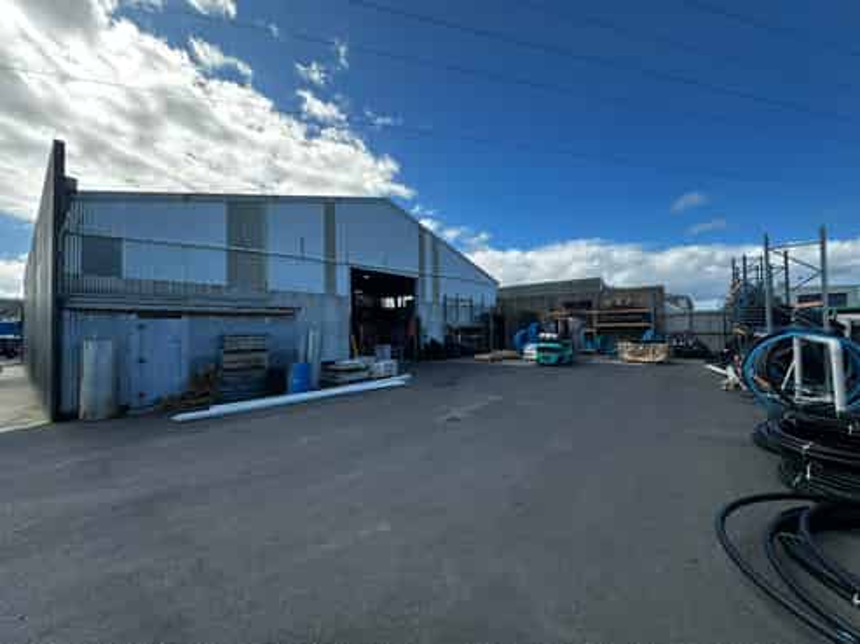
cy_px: 322
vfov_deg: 85.6
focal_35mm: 14
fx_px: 348
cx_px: 430
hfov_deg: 102.1
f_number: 2.2
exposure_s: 1/997
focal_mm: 2.22
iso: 40
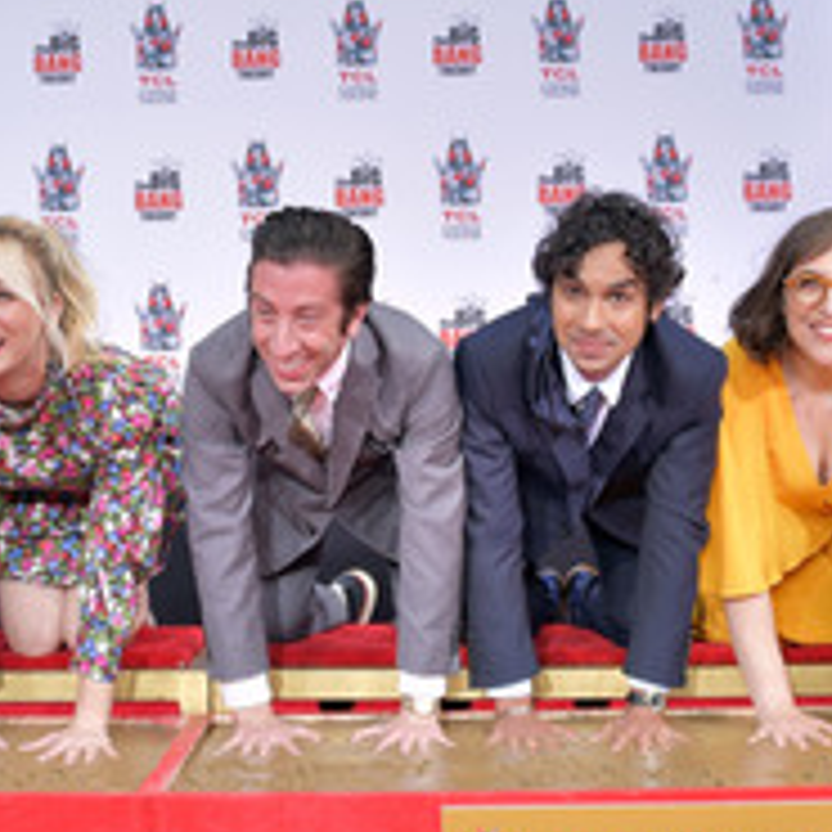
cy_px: 279
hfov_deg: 29.3
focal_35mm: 58
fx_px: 1577
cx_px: 247
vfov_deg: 29.4
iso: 160
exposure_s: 1/250
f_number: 3.5
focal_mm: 28
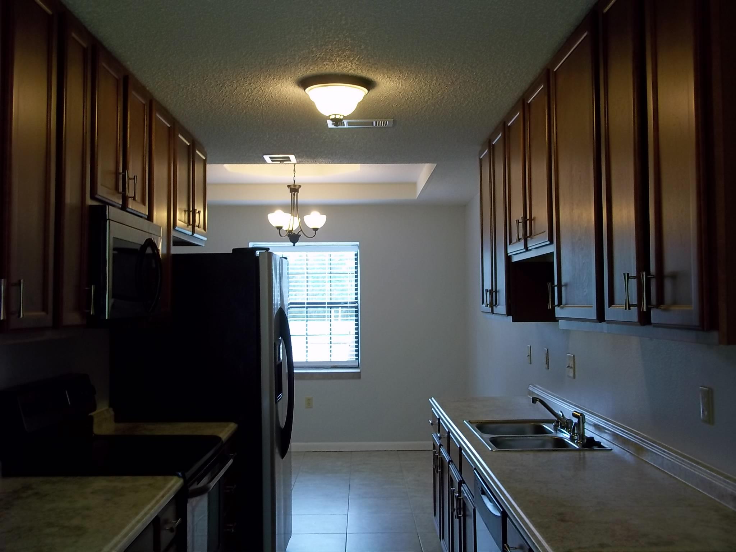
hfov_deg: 51.4
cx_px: 368
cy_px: 276
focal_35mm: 36
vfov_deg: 39.7
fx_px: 765
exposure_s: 1/40
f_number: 3.1
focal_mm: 6.5
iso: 80
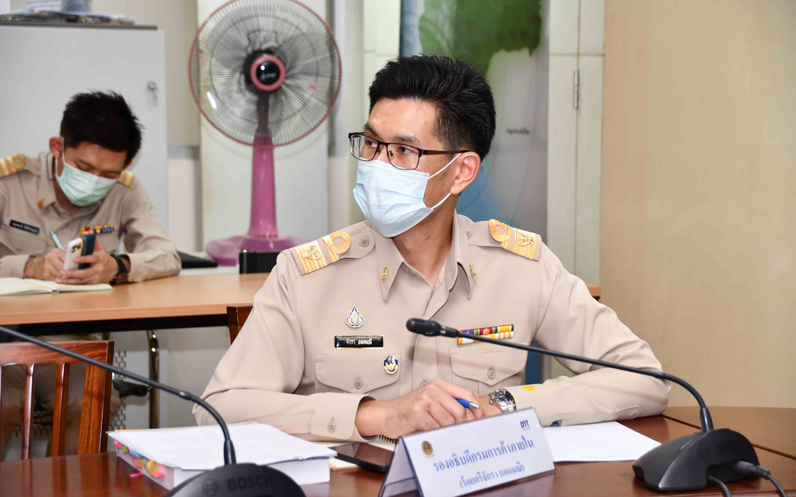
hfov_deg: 18.1
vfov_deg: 11.4
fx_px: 2495
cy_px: 231
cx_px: 396
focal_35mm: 115
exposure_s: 1/60
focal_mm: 75
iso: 720
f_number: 5.3
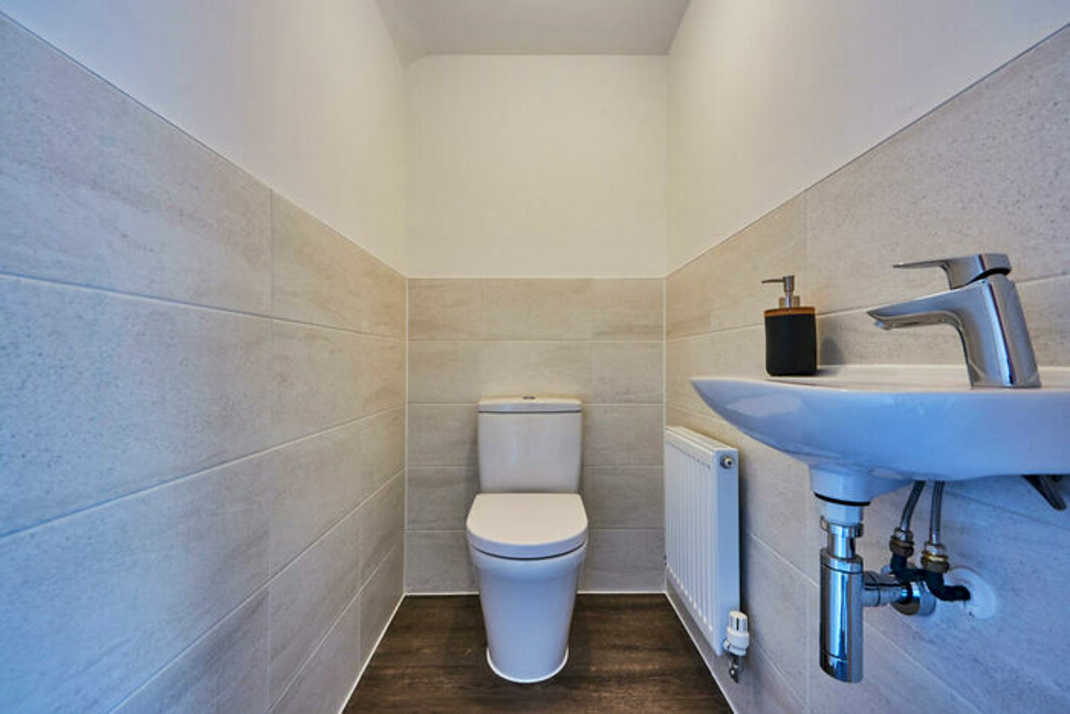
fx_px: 401
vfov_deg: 83.3
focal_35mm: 14
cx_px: 535
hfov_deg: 106.3
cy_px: 357
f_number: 8
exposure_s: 1/8
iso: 250
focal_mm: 9
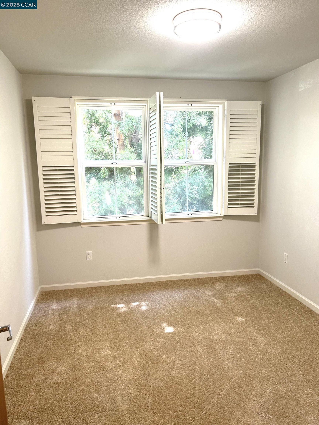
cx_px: 160
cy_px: 212
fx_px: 319
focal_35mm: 26
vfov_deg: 67.3
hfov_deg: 53.1
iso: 80
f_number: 1.5
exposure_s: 1/60
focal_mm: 5.7
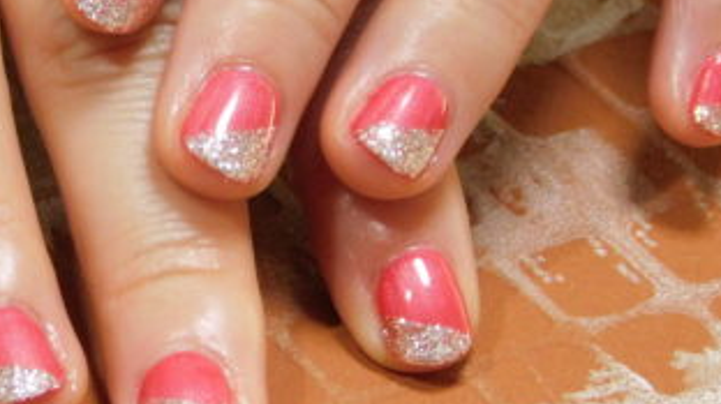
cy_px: 175
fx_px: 6477
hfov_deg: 6.4
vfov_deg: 3.6
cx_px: 183
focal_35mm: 339
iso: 720
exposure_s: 1/30
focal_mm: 35.9
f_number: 5.4
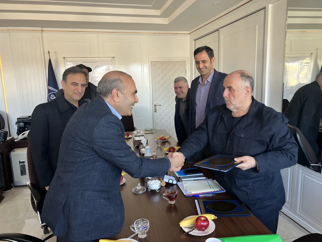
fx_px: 242
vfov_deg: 53.1
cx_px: 161
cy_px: 121
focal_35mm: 26
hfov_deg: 67.3
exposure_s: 1/121
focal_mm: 5.7
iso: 100
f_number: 1.5
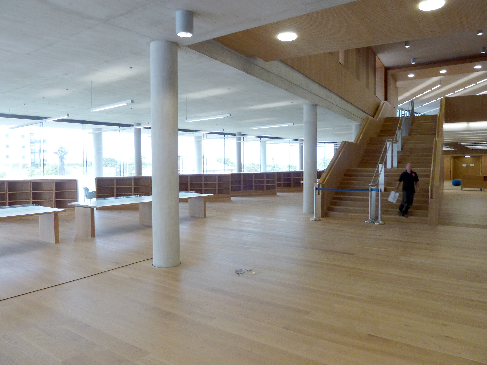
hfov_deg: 69.4
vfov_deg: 54.9
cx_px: 244
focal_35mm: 25
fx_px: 352
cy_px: 182
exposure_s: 1/30
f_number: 3.3
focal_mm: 4.1
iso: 125
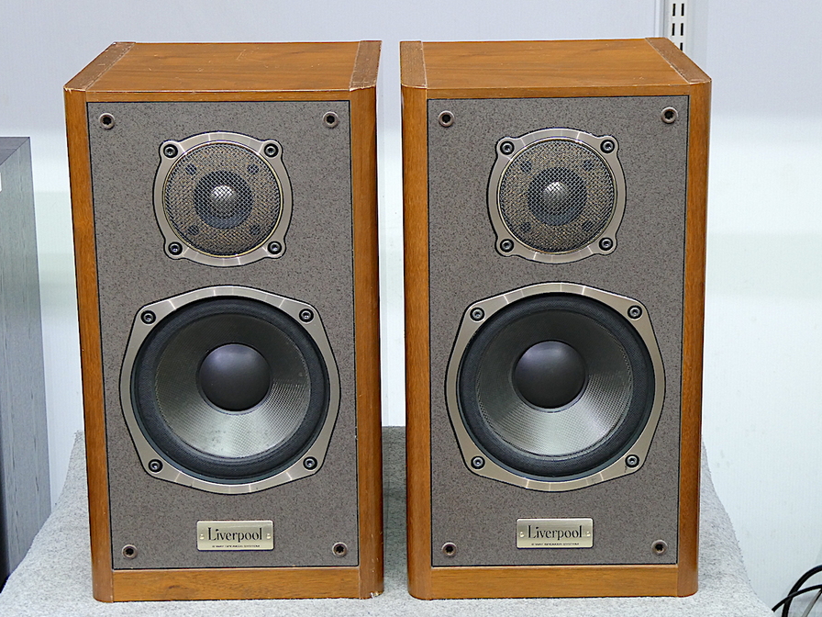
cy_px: 307
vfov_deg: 19.6
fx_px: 1781
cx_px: 390
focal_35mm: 75
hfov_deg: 26.0
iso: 200
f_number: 4.5
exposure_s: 1/4
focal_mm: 12.5
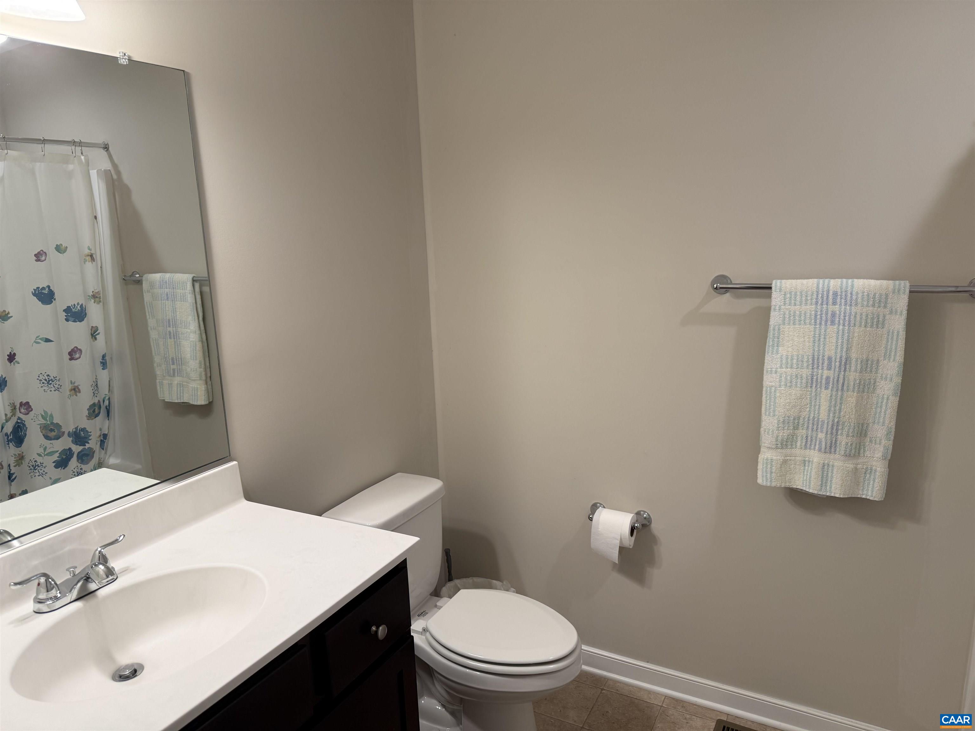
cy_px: 366
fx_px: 676
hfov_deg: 71.6
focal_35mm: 24
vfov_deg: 56.8
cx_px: 488
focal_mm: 6.76
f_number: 1.78
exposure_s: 1/120
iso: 125
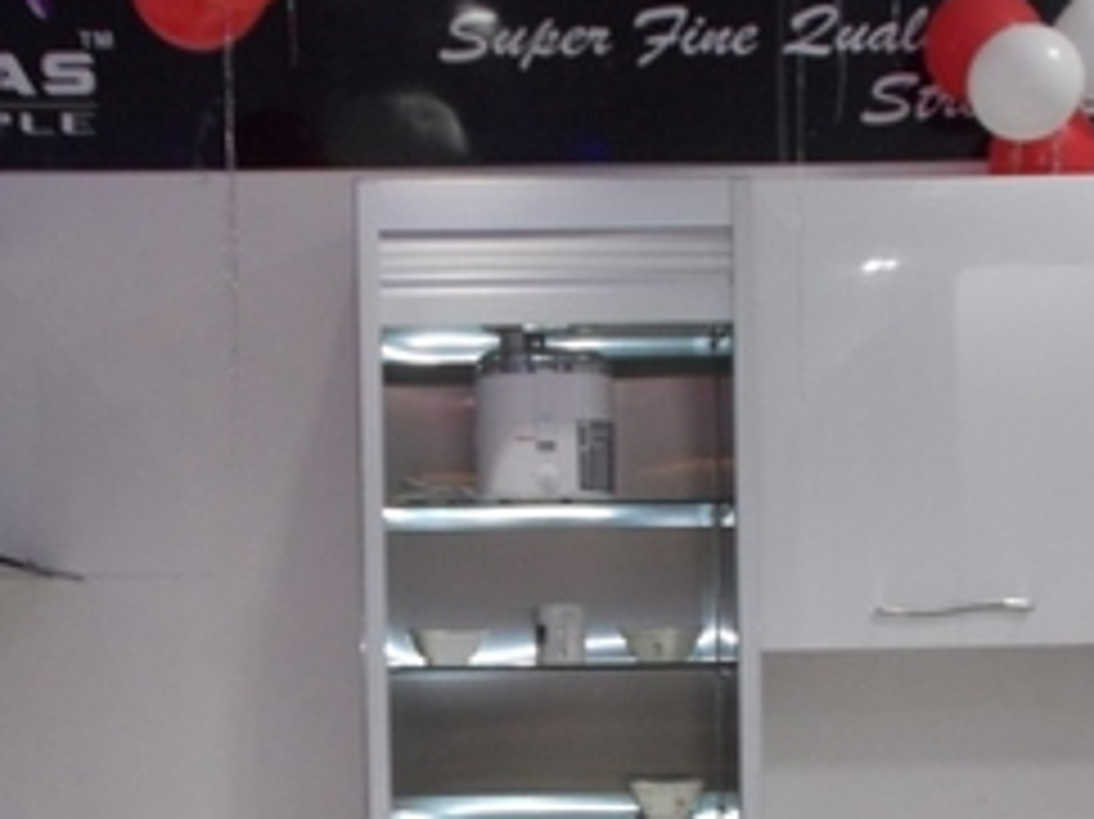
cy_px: 740
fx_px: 2211
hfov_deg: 27.8
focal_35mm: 70
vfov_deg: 20.6
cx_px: 513
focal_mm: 6
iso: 200
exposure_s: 1/25
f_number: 3.6
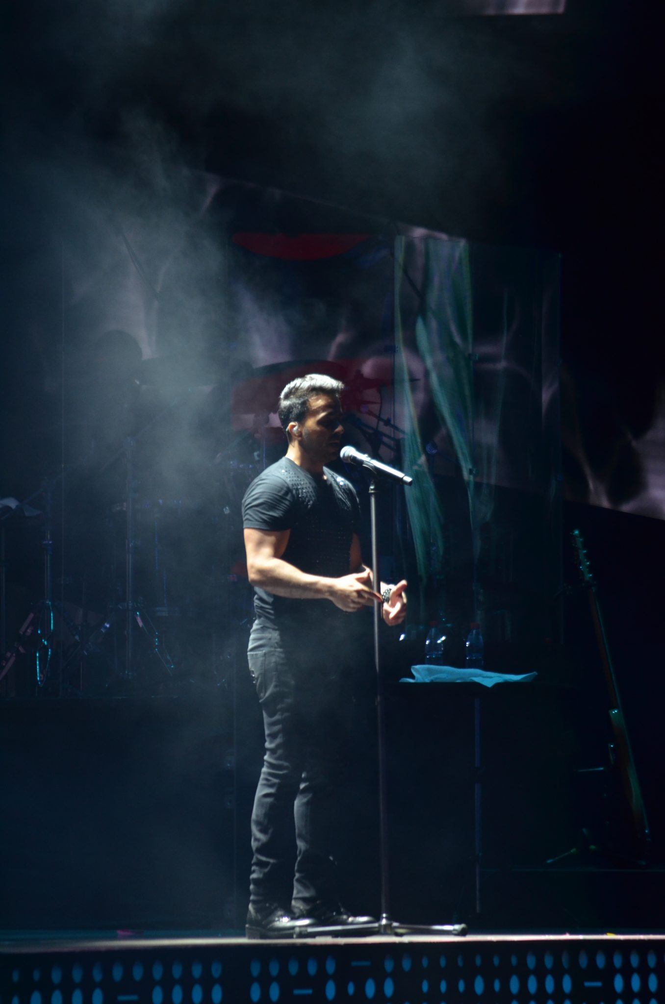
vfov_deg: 6.9
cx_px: 332
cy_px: 502
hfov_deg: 4.6
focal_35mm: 300
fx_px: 8351
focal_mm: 200
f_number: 5.6
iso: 800
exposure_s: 1/125
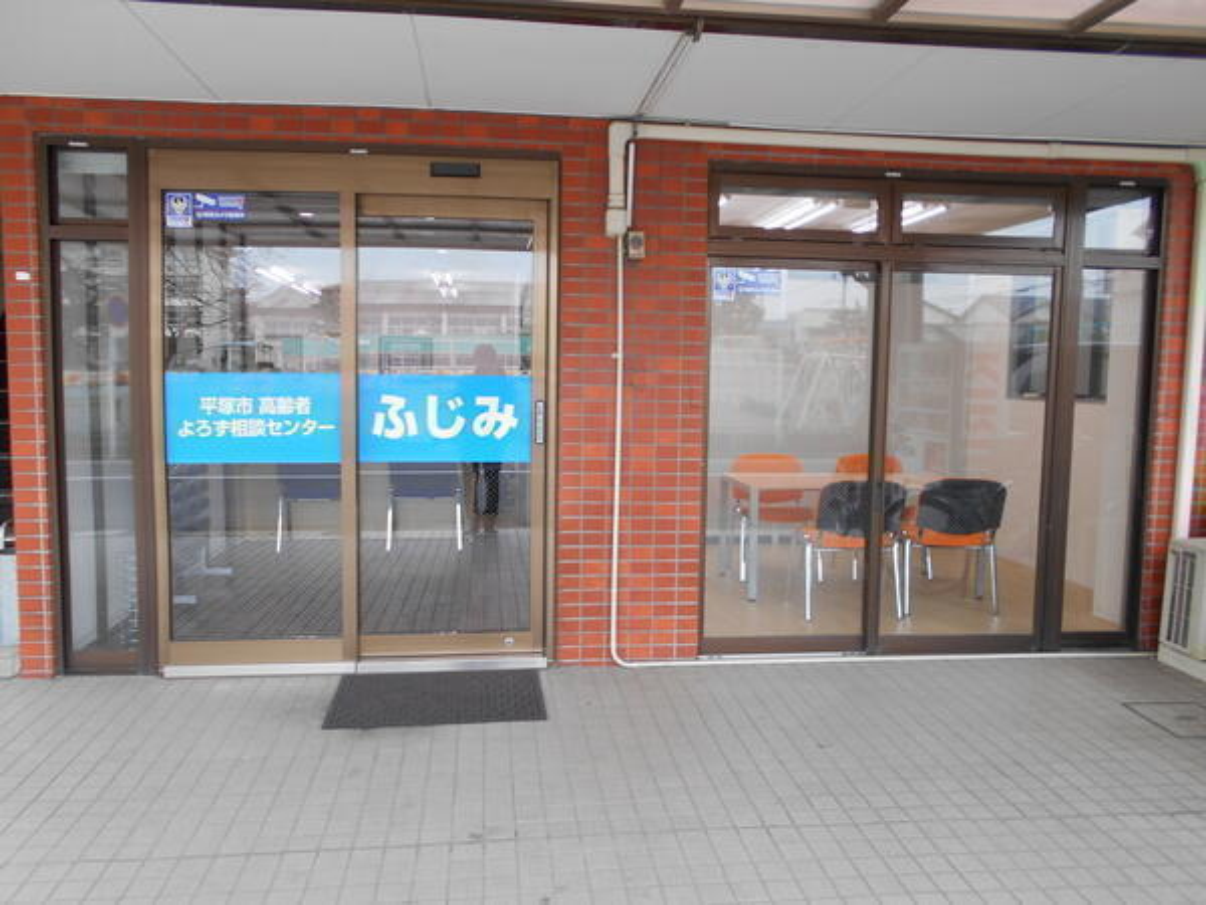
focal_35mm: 26
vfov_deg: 53.1
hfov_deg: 67.3
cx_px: 603
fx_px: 906
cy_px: 452
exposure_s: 1/40
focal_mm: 4.6
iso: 80
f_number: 3.2
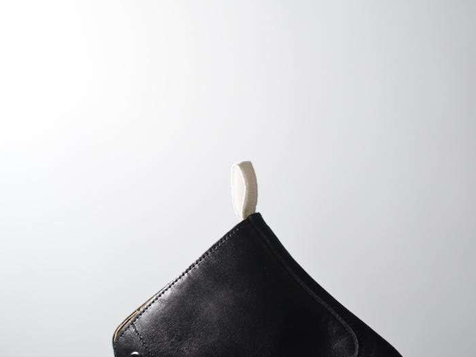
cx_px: 245
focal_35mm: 66
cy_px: 179
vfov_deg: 22.2
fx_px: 907
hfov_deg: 29.4
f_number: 5
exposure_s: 1/100
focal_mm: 40
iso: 800
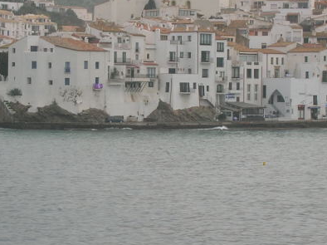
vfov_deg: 7.2
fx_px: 1954
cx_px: 157
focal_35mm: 207
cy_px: 52
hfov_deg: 9.6
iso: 50
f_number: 8.2
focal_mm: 17.1
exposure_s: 1/44.6
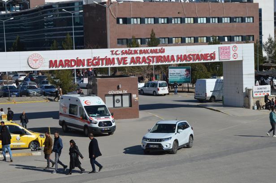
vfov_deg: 16.5
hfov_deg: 24.6
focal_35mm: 82
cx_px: 138
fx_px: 632
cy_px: 92
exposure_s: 1/400
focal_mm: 55
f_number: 10
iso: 100
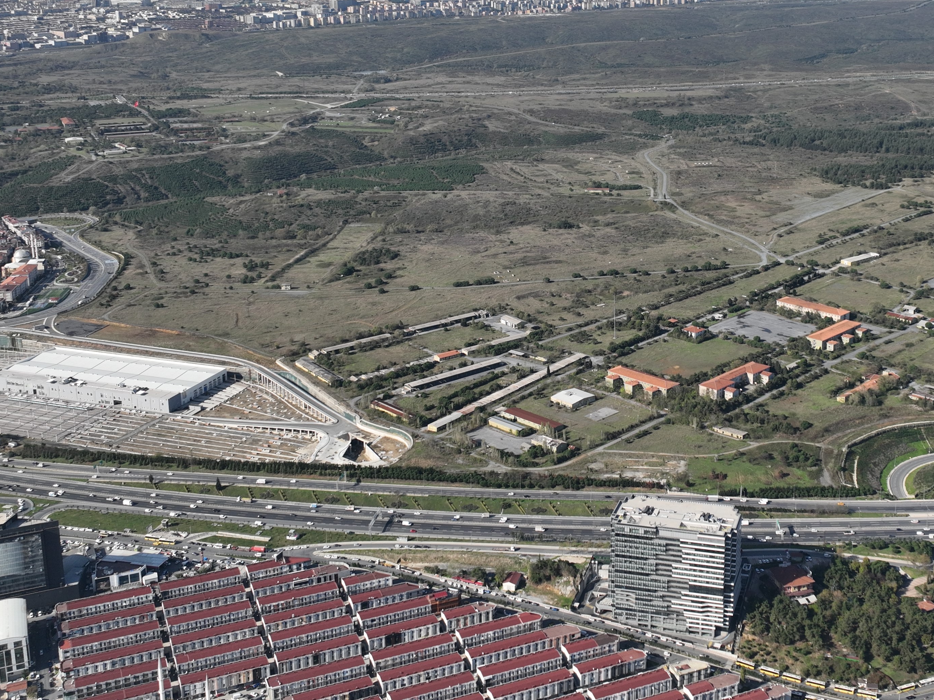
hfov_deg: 40.6
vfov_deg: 31.2
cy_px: 223
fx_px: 1241
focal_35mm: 46
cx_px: 643
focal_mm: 12.29
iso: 100
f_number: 2.8
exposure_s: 1/120
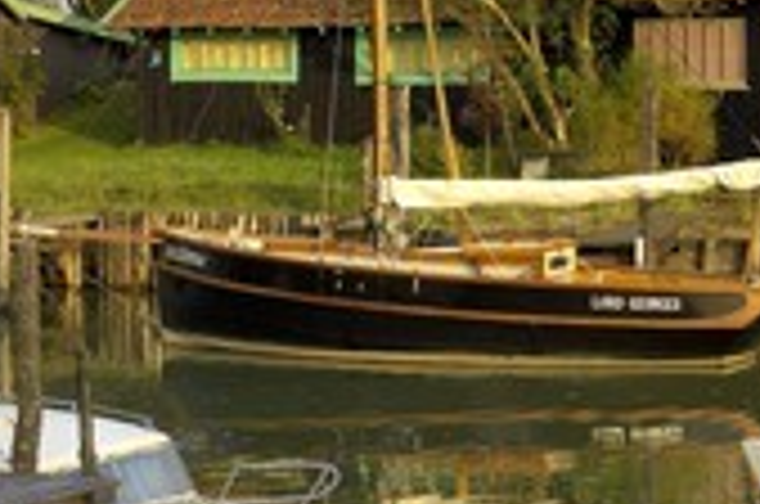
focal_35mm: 142
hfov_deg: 14.5
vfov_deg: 9.6
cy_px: 194
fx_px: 2992
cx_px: 456
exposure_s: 1/160
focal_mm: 38
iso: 100
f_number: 5.3
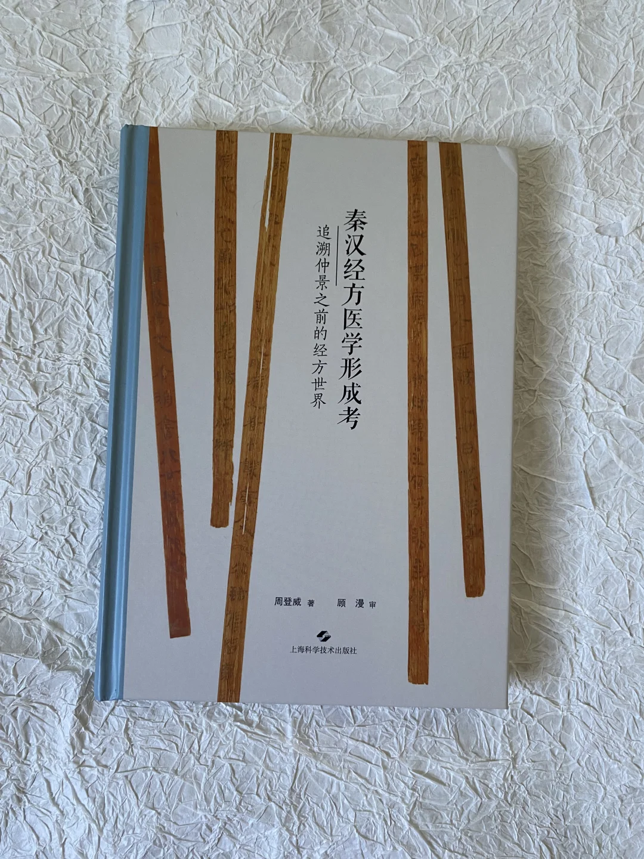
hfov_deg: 53.1
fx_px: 645
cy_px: 430
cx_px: 322
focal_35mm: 26
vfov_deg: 67.3
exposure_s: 1/63
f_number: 1.8
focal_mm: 4.25
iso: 125
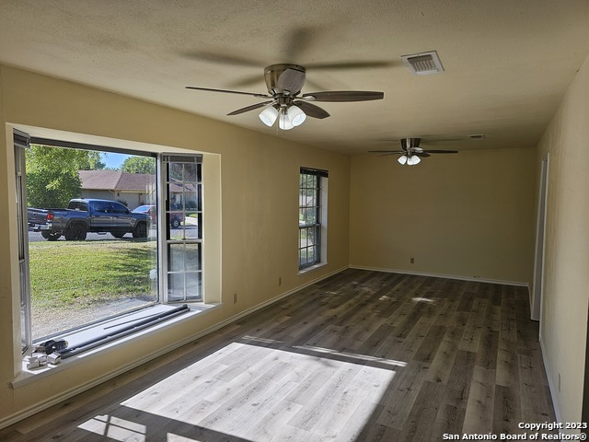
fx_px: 391
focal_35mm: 23
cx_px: 294
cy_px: 221
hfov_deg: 73.9
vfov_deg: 58.9
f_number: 1.7
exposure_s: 1/719
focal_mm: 6.3
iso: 32
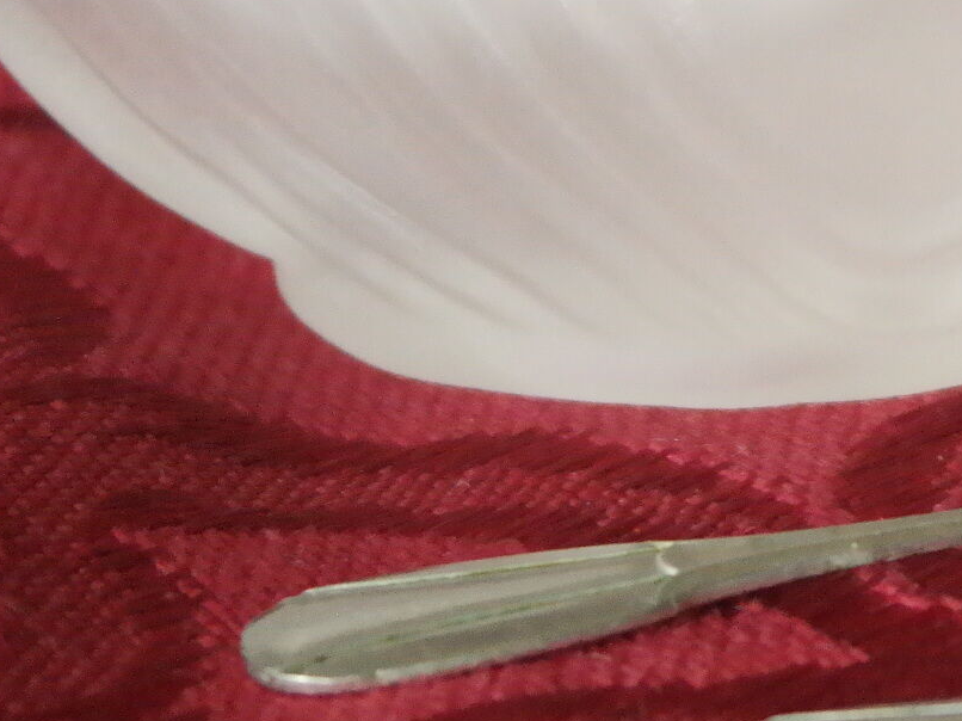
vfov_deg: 6.0
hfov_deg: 7.9
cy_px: -247
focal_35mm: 245
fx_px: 6807
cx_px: 1456
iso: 3200
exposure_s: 1/50
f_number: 5.6
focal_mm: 45
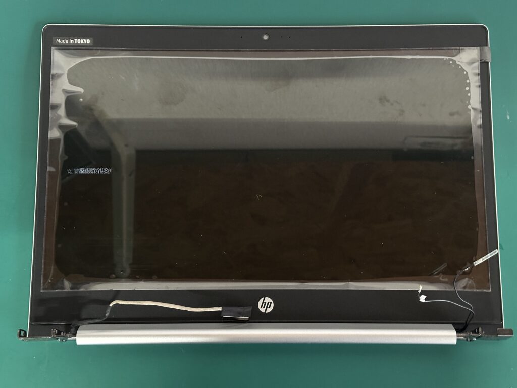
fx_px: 717
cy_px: 194
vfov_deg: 30.3
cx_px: 258
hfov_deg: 39.7
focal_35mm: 48
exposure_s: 1/20
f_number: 1.78
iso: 640
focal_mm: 6.86
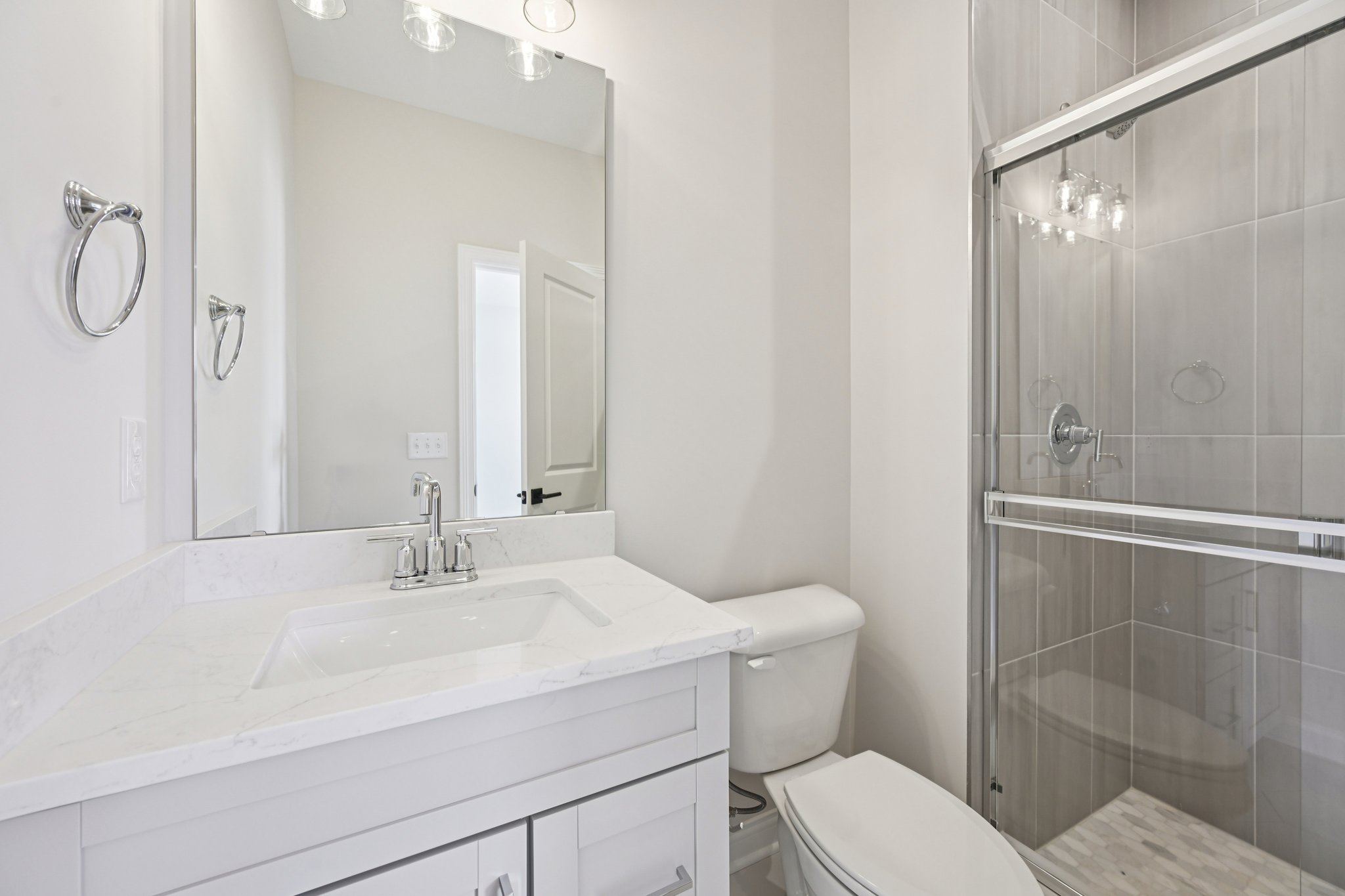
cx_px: 672
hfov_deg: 104.3
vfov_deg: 81.2
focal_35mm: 14
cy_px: 448
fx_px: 523
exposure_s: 1/15
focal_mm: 14
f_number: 8
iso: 320
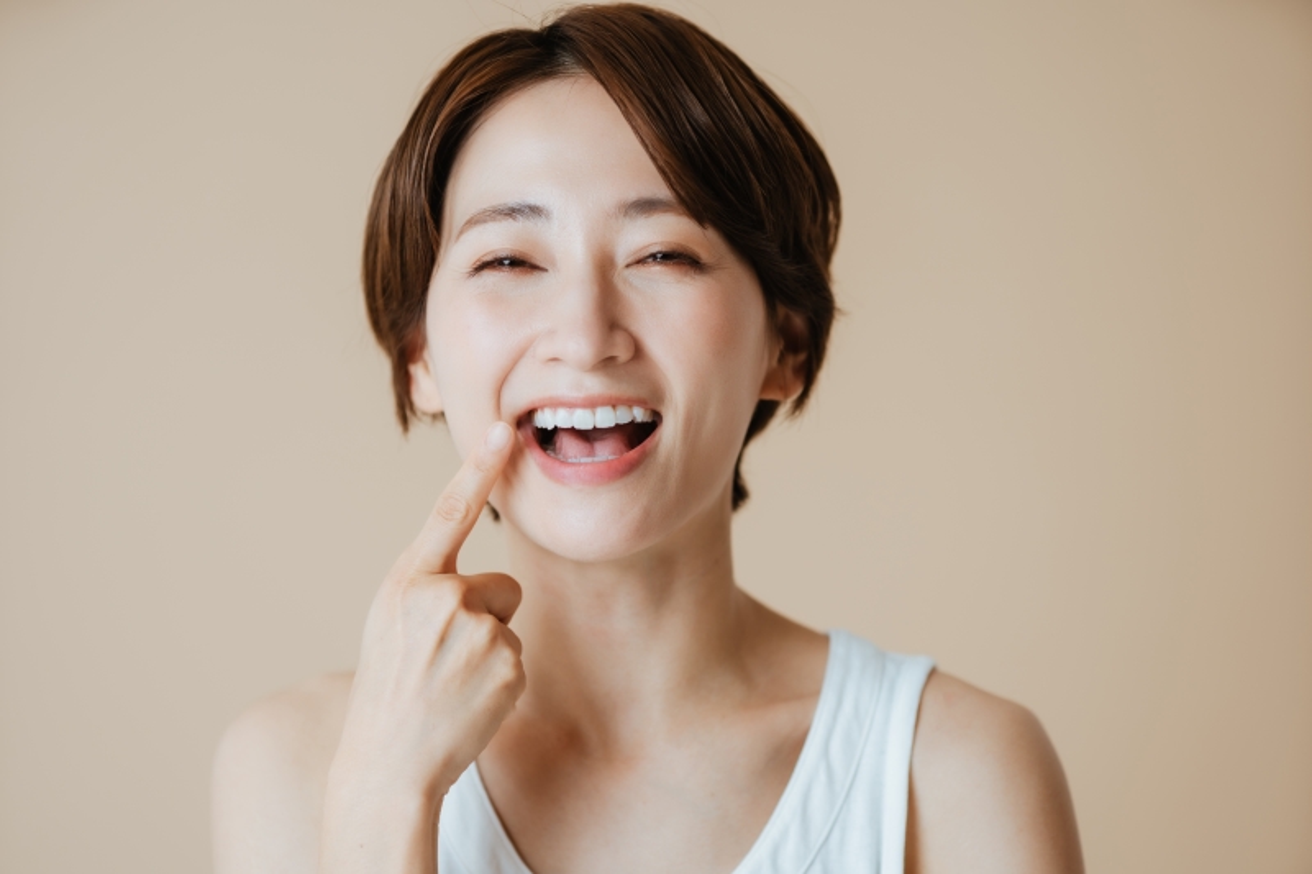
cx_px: 656
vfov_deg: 10.2
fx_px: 4919
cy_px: 437
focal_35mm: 135
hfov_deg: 15.2
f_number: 2.2
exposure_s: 1/250
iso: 100
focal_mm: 135
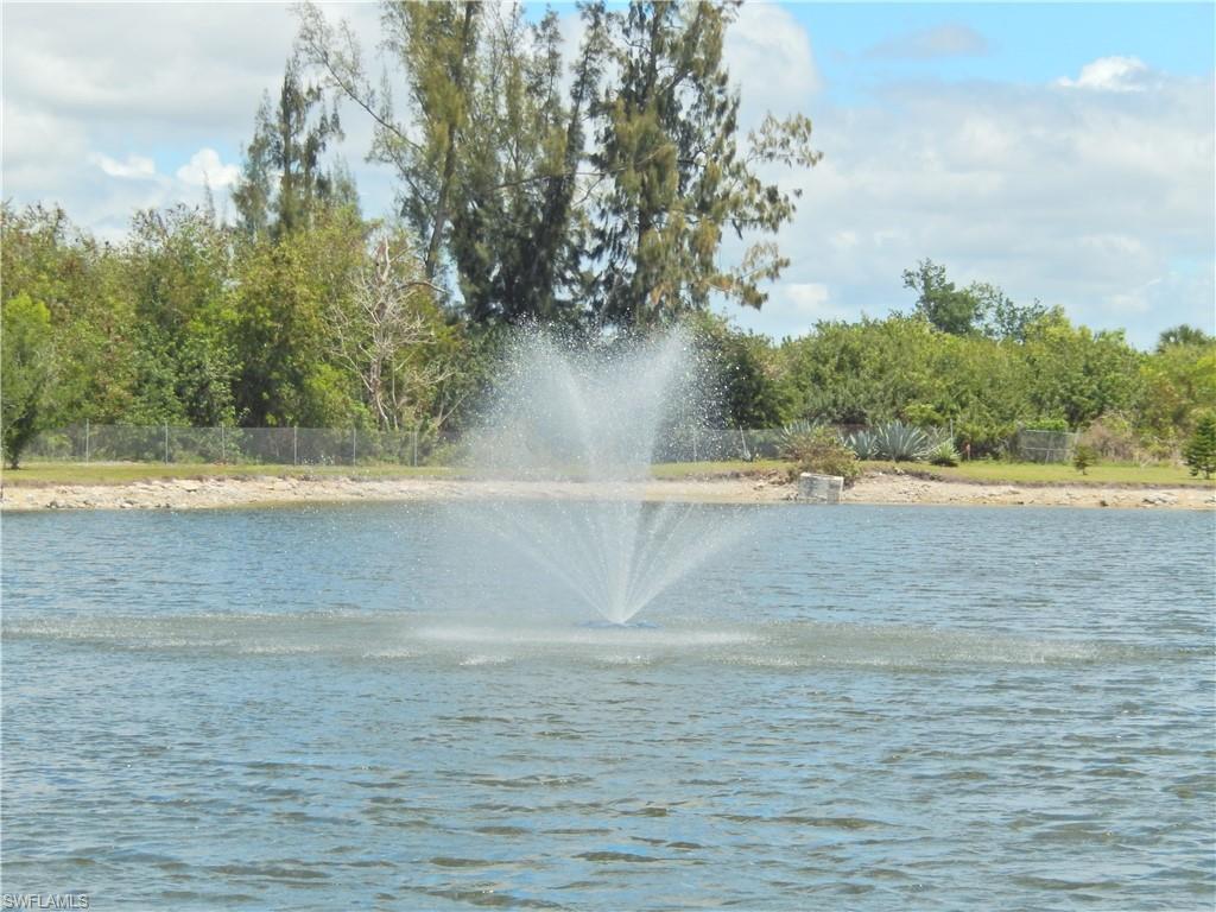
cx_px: 608
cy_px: 456
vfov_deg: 12.7
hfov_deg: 16.8
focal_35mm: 117
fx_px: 4110
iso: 125
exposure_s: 1/640
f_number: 5.5
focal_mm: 21
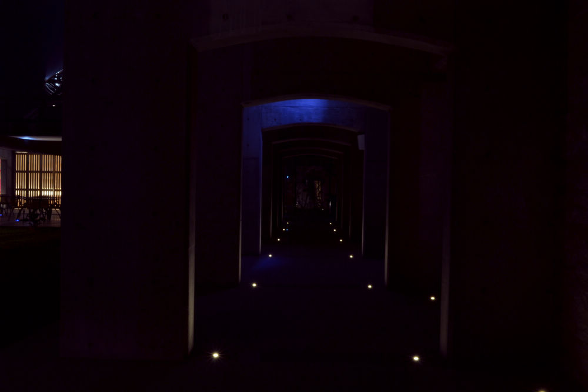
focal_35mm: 36
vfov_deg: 36.9
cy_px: 196
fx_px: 588
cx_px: 294
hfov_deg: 53.1
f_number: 22
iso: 100
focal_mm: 24
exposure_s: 41.4
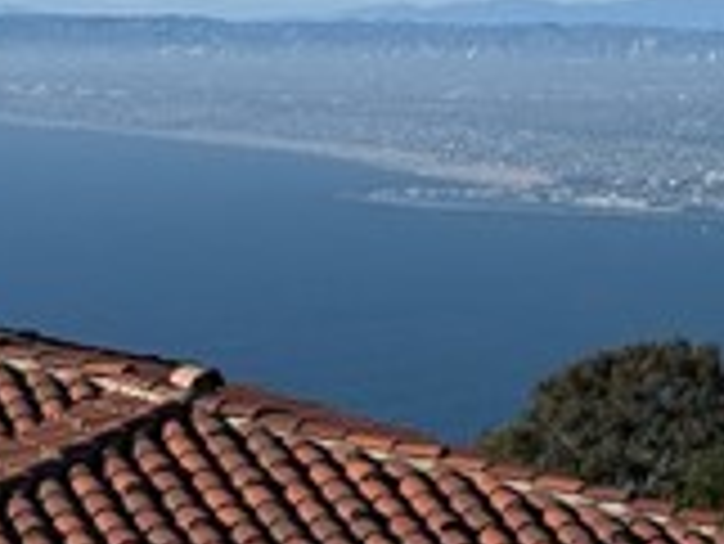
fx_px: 3998
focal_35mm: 191
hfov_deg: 9.7
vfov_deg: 7.6
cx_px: 1376
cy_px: -373
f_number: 1.78
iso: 100
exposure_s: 1/9901
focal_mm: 6.76
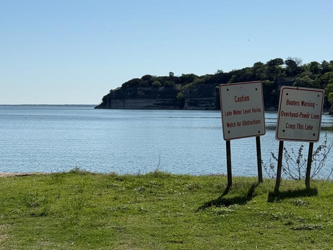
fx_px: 654
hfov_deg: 28.3
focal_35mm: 68
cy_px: 112
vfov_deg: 21.6
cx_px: 98
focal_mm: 6.76
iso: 64
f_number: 1.78
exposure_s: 1/8772
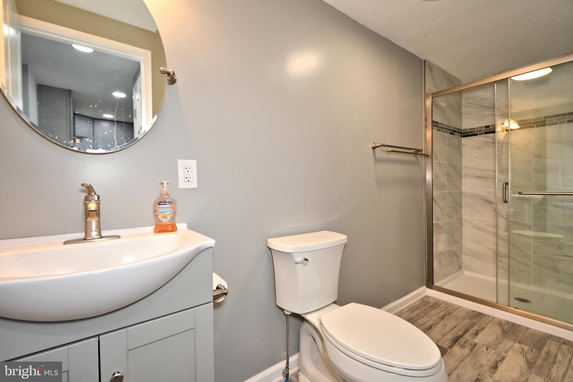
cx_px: 286
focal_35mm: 15
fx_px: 239
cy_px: 191
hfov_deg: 100.4
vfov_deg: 77.3
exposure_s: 1/125
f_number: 4.5
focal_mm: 10
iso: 500
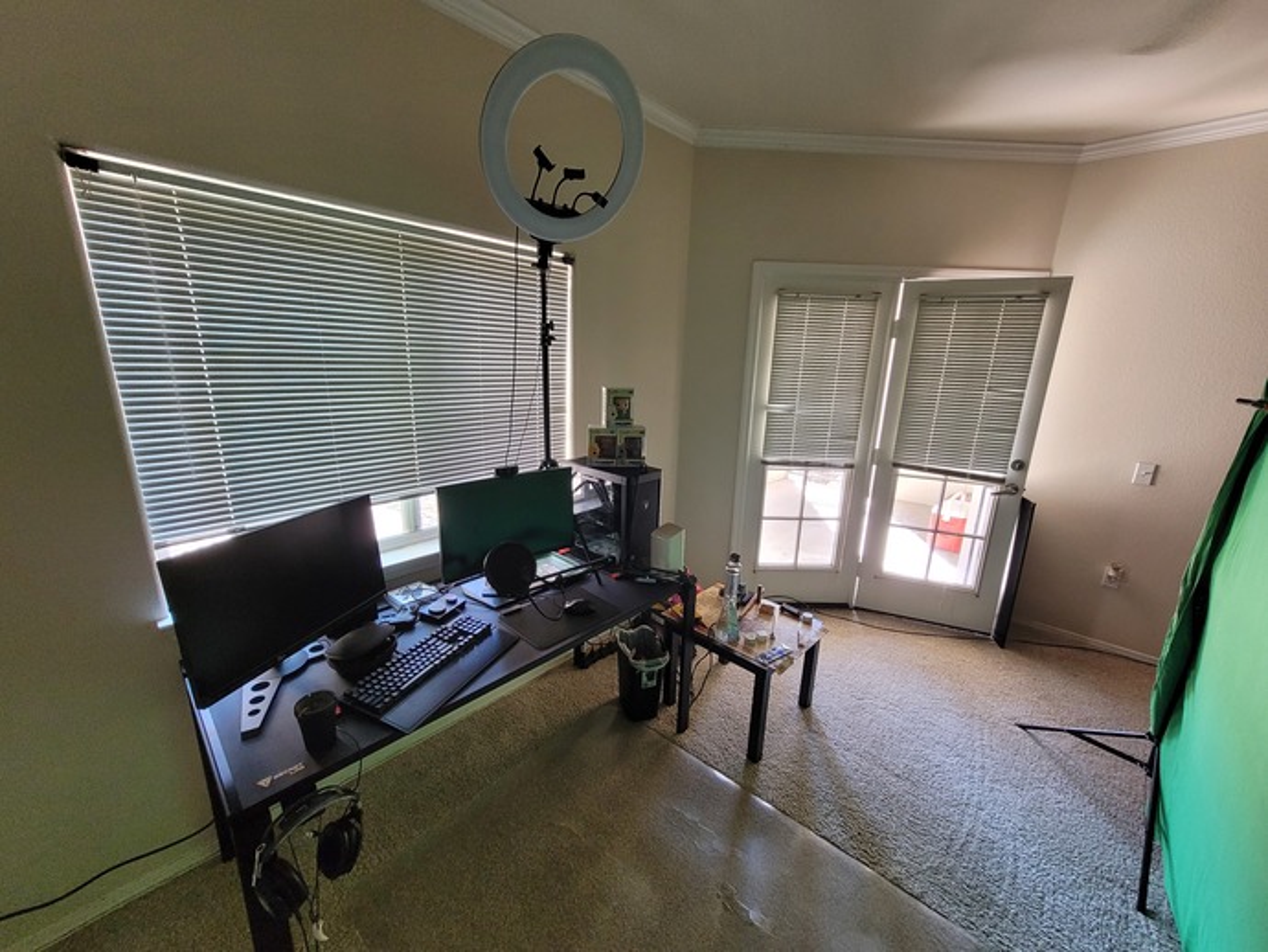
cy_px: 476
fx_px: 476
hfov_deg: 106.2
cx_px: 634
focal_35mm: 13
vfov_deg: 90.0
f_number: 2.2
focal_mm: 1.74
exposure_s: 1/60
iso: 250
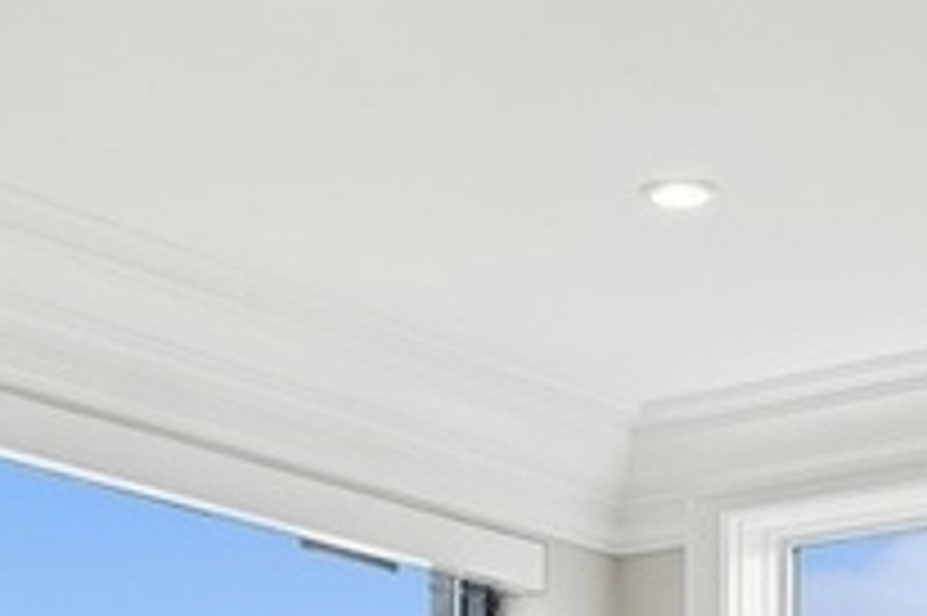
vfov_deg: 9.9
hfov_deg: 16.3
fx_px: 3242
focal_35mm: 126
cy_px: 1317
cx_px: 536
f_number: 8
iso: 320
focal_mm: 16
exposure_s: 1/80
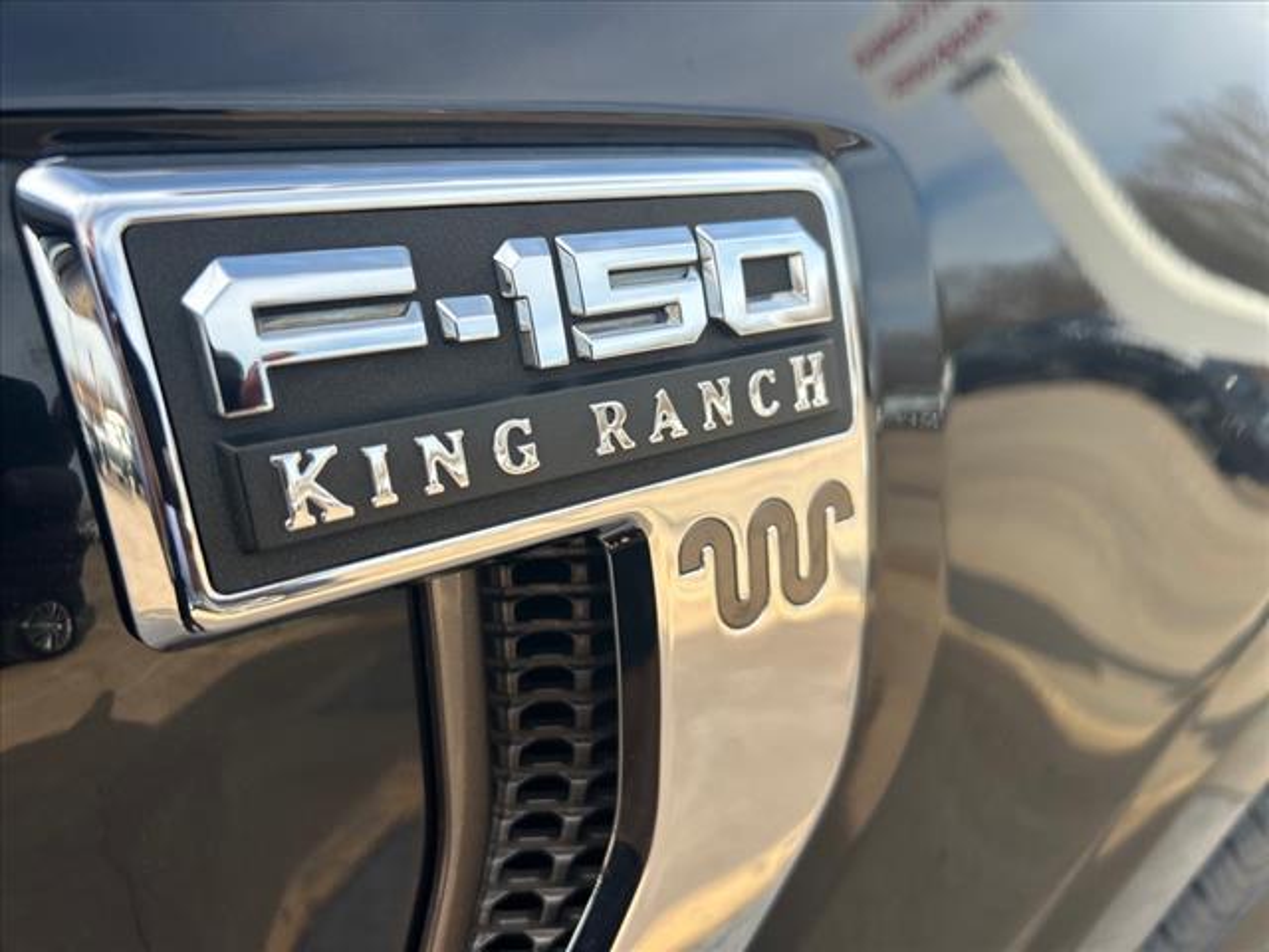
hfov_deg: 67.3
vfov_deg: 53.1
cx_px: 634
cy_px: 476
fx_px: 953
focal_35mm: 26
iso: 50
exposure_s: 1/924
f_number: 1.5
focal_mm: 5.7
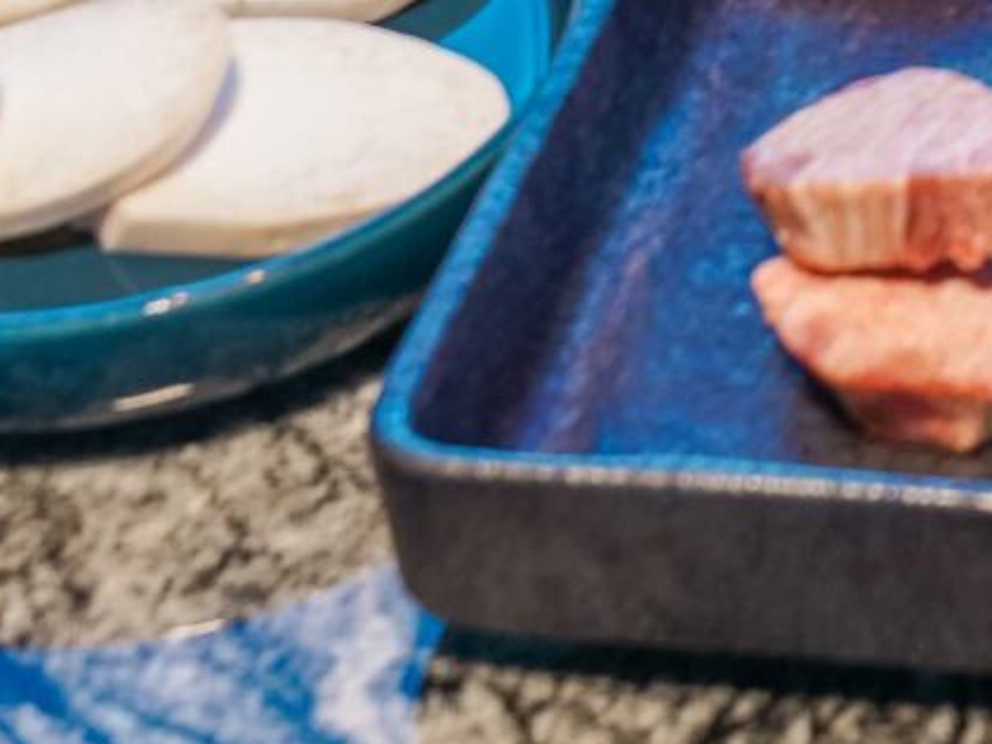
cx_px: 2194
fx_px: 7539
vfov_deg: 5.5
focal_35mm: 263
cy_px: -1004
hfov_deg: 7.2
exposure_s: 1/50
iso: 200
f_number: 5.6
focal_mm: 45
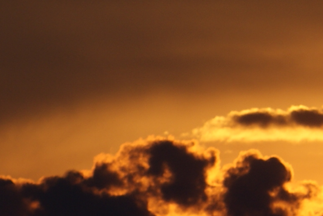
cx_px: 762
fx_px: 12310
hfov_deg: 1.5
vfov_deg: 1.0
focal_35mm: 1371
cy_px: 70
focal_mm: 180
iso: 100
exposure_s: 1/320
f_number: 7.1
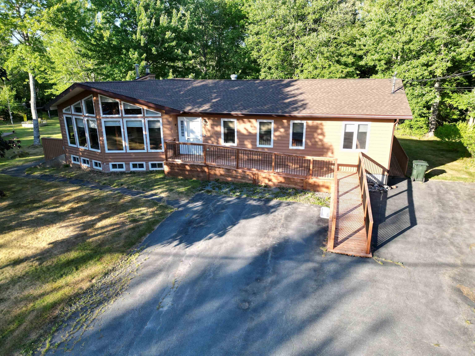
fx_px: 329
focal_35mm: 24
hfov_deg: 71.6
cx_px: 238
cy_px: 178
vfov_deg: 56.8
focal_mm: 6.72
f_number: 1.7
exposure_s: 1/640
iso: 120
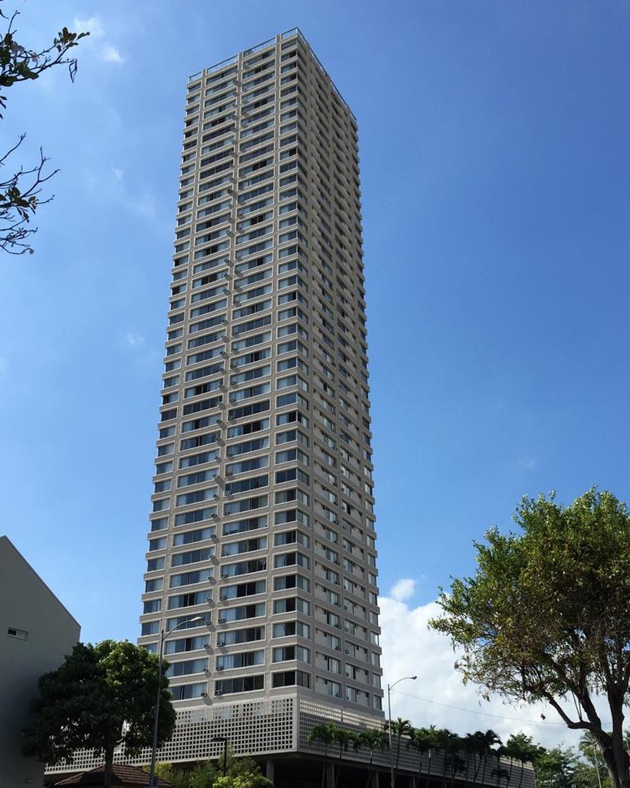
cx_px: 361
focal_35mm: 35
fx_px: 816
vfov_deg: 51.5
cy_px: 428
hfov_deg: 42.1
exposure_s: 1/2326
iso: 32
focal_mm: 4.15
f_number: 2.2
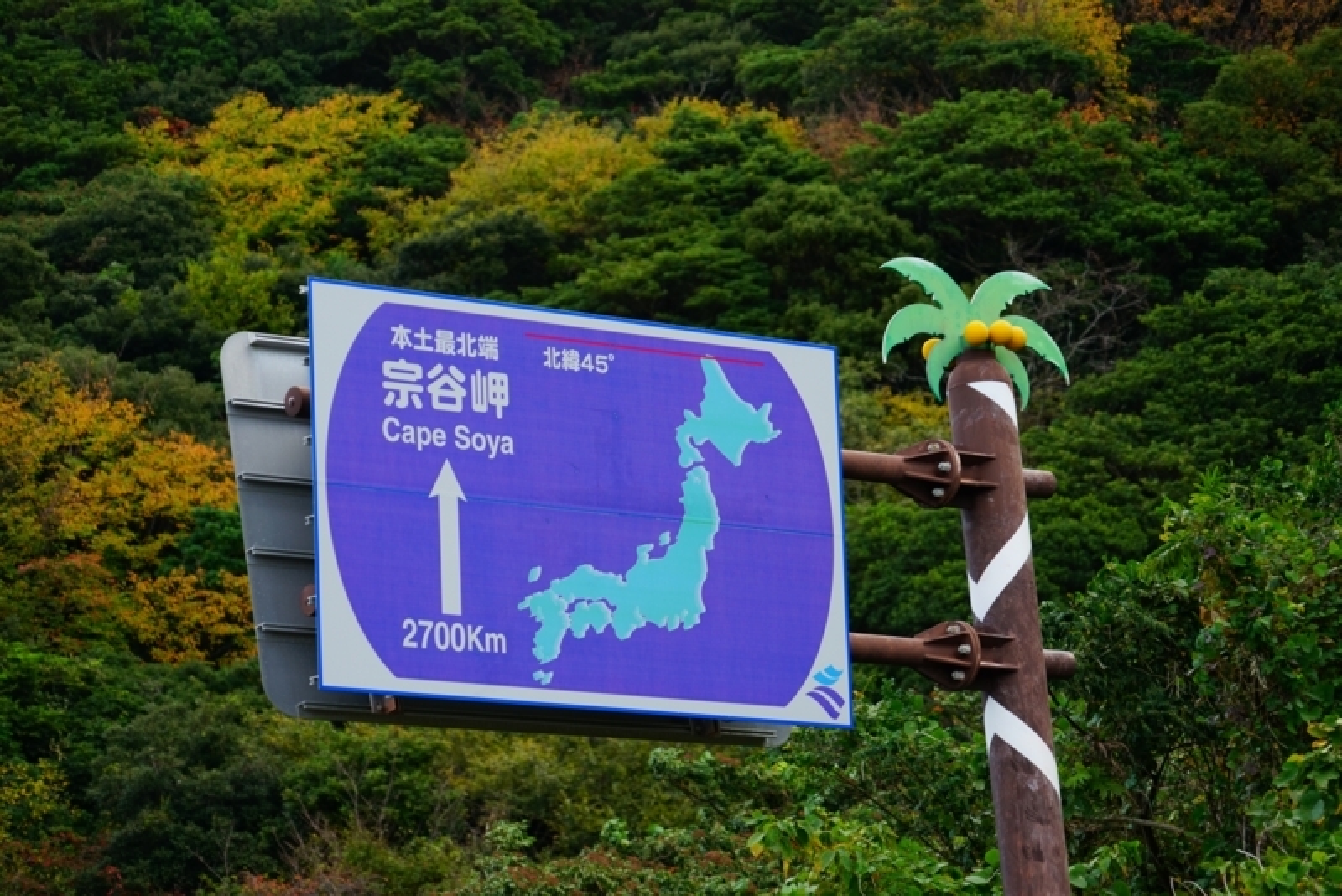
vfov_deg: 10.1
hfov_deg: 15.1
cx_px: 671
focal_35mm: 136
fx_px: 5071
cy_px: 448
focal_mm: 136
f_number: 5.6
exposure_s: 1/200
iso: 200
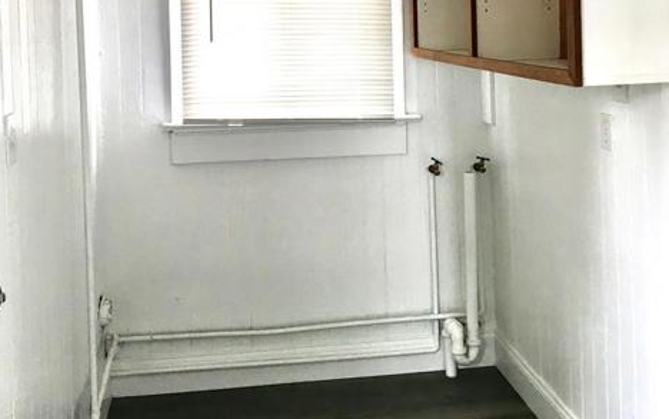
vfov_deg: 29.2
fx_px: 766
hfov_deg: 47.2
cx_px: 337
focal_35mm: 42
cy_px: 31
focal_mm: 4.15
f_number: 2.2
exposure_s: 1/40
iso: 25
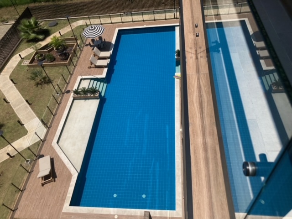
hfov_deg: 63.4
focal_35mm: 28
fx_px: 236
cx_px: 146
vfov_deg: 49.7
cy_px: 110
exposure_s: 1/3690
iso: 20
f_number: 1.8
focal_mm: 3.99
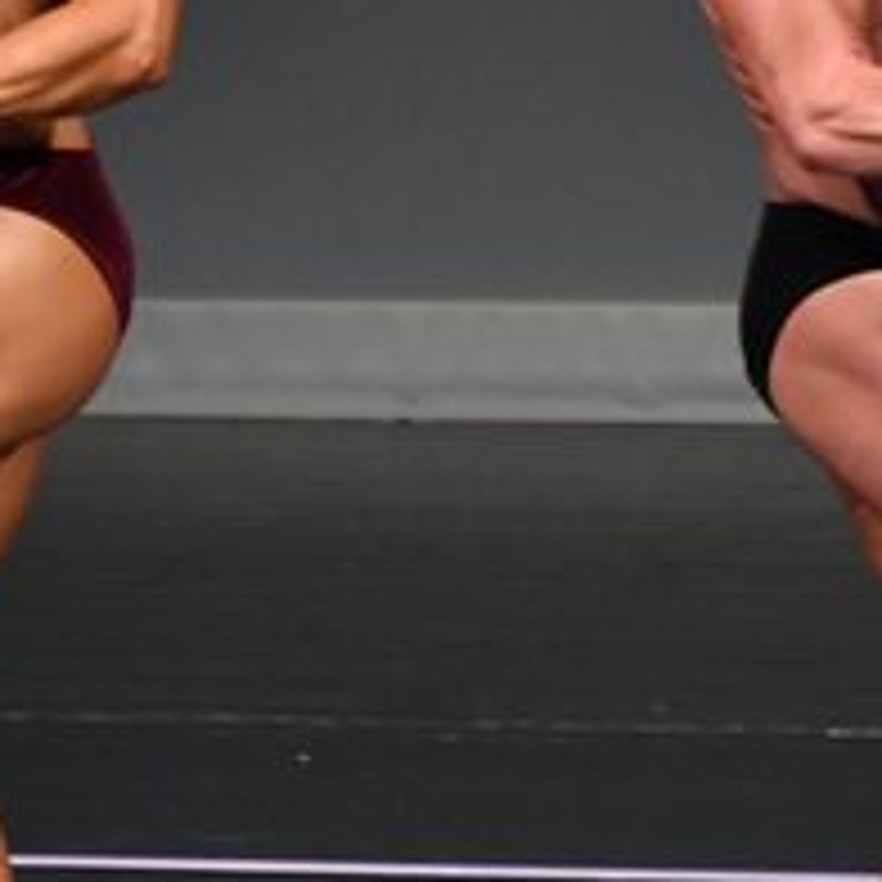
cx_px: -250
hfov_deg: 1.5
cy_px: 248
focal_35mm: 1157
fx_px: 33353
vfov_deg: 1.5
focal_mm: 230
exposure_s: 1/400
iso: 4000
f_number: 5.6
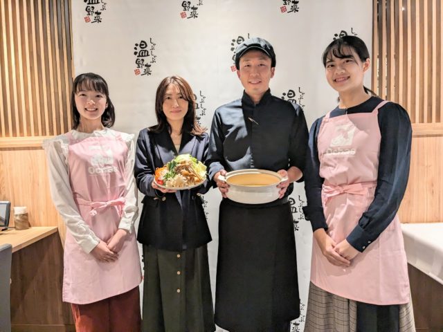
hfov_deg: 65.3
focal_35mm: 27
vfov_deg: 51.4
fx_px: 346
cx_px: 222
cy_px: 166
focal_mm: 4.38
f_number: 1.73
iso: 461
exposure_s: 1/99.9
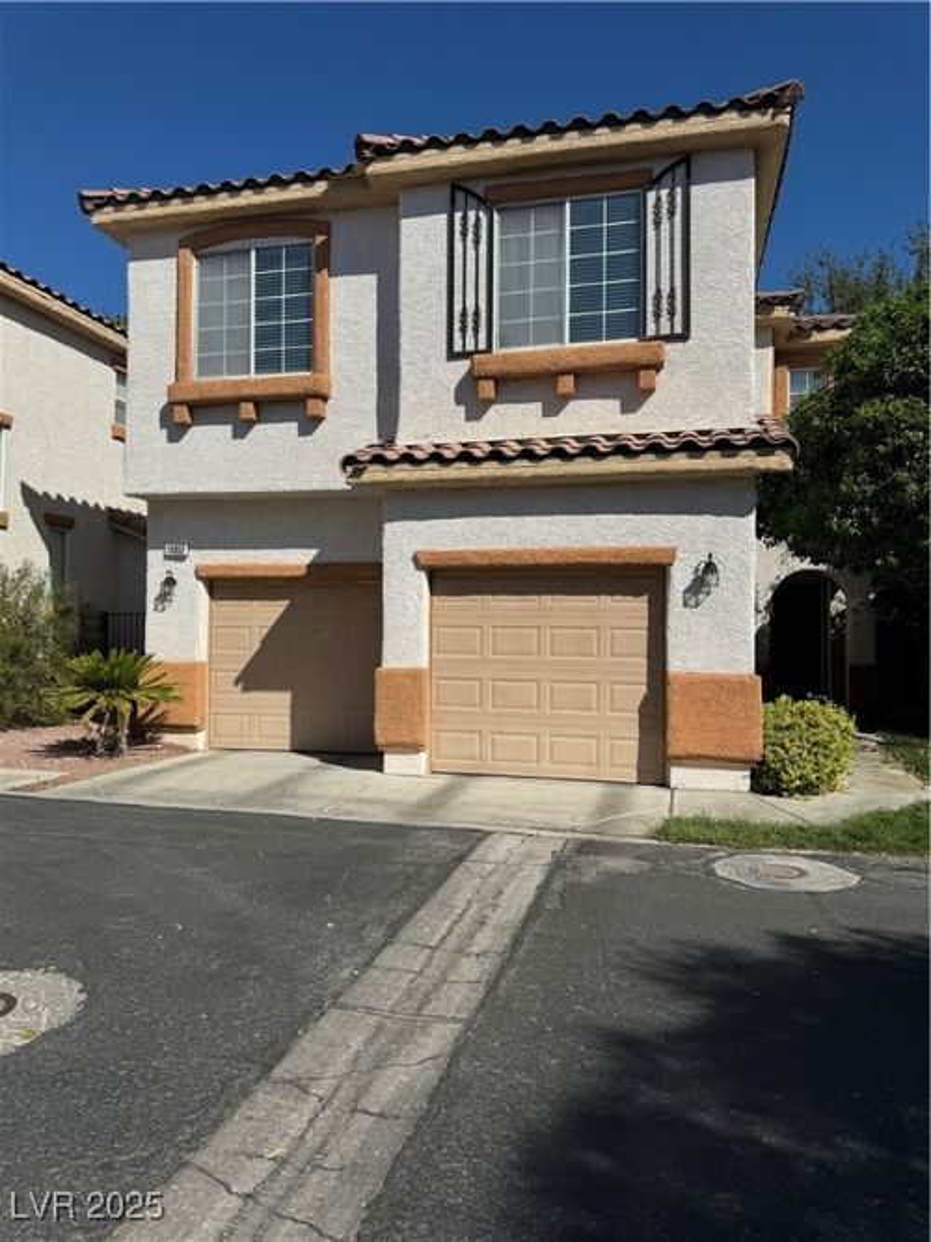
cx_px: 466
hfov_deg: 56.8
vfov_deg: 71.6
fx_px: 861
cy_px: 621
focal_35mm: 24
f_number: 1.78
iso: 80
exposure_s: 1/9009
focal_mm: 6.76
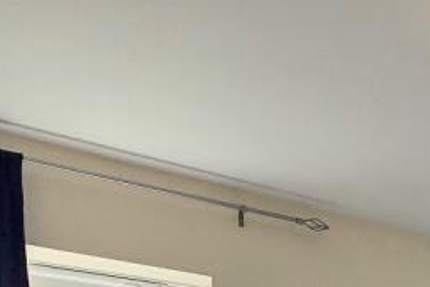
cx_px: 558
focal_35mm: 54
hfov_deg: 29.6
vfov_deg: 18.1
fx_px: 645
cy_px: 559
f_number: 2.2
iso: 125
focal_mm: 2.2
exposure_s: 1/370
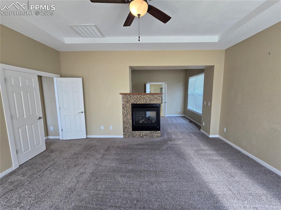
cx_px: 140
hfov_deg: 106.2
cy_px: 105
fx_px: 105
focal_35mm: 13
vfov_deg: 89.9
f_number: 2.2
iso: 80
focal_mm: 2.2
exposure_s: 1/60
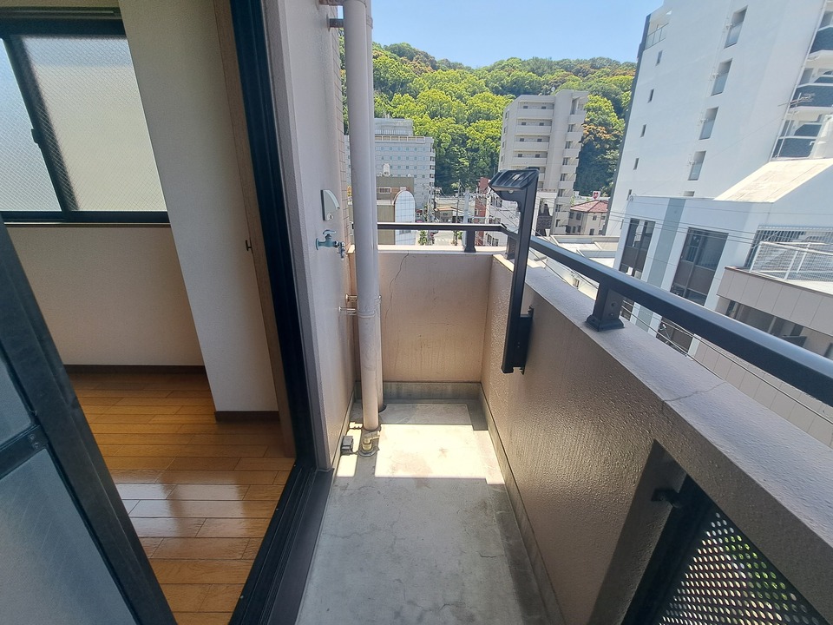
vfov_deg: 89.9
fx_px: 313
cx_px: 416
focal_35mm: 13
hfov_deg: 106.2
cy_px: 312
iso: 50
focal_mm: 1.74
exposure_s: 1/500
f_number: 2.2
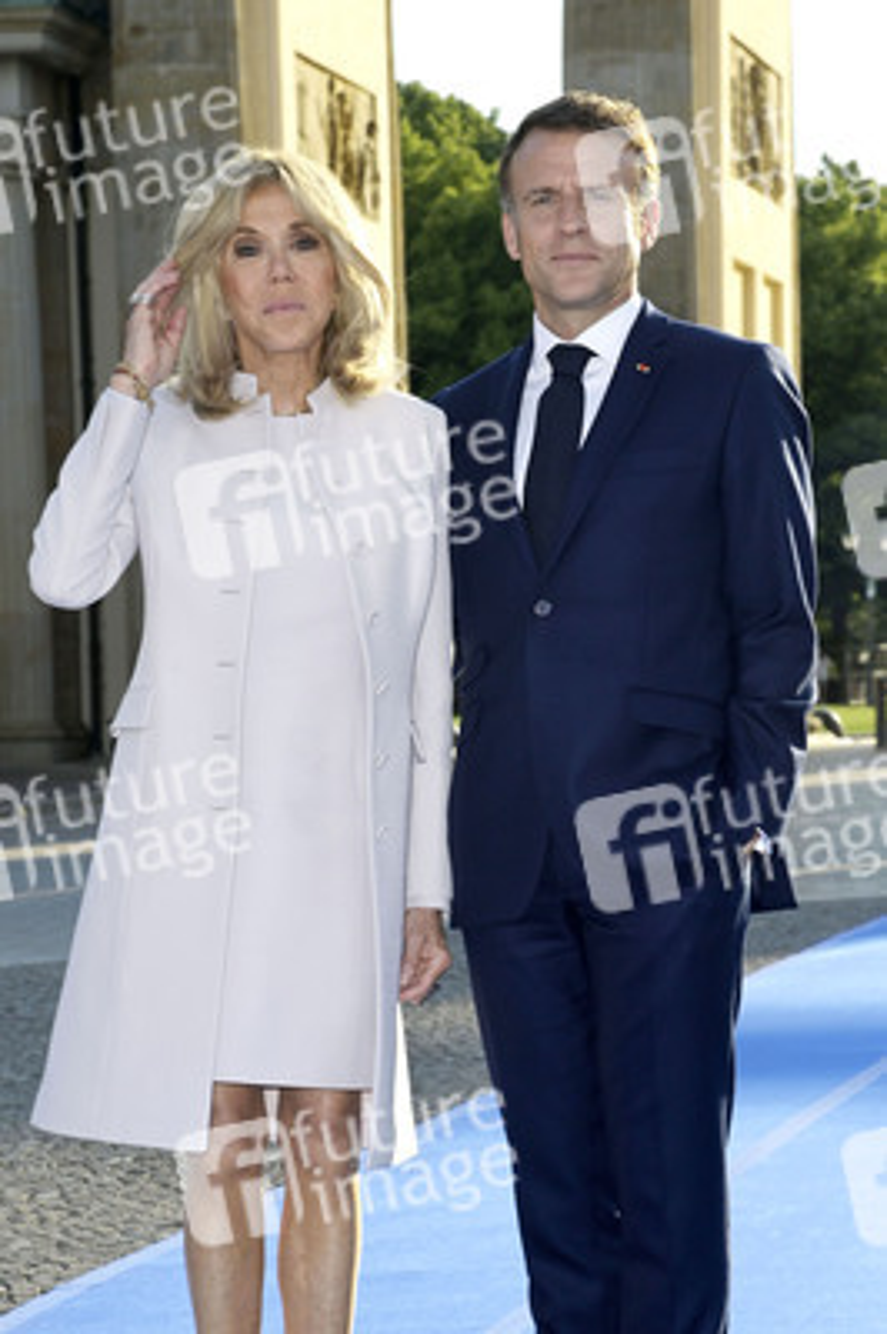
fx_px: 3887
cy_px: 667
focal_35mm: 105
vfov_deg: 19.5
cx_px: 444
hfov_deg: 13.0
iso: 250
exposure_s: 1/250
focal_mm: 105
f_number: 11
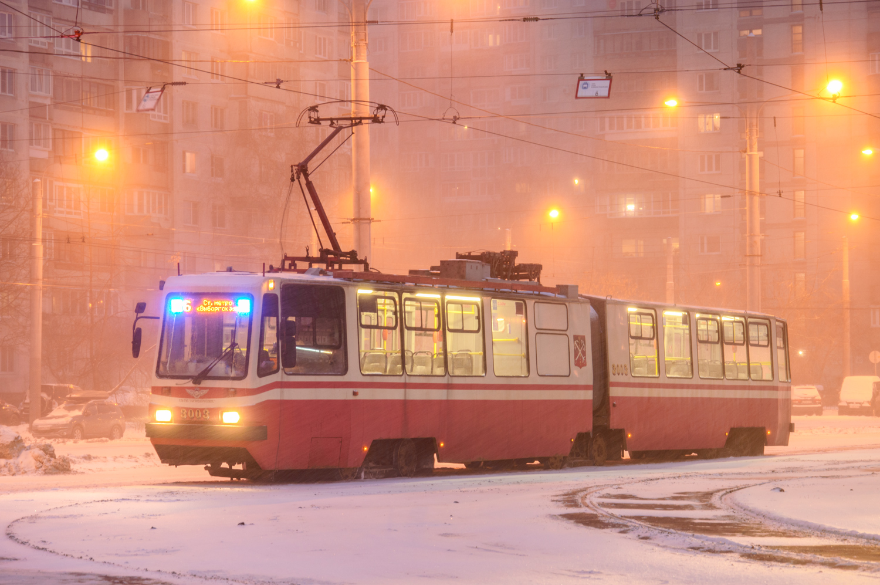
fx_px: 2418
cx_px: 440
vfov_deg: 13.8
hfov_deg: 20.6
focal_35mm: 99
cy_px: 292
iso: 100
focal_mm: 66
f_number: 7.1
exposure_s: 1
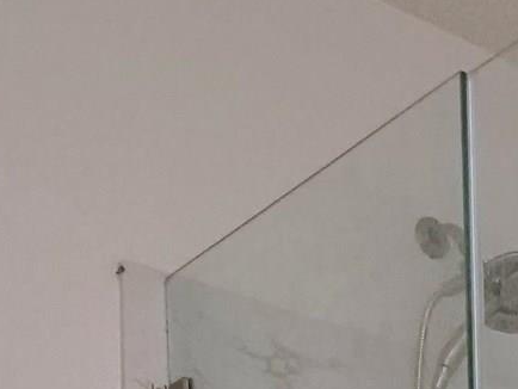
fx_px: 1482
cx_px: 939
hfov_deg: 16.5
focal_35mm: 99
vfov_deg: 11.8
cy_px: 969
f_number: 6.3
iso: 800
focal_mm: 7
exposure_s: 1/160
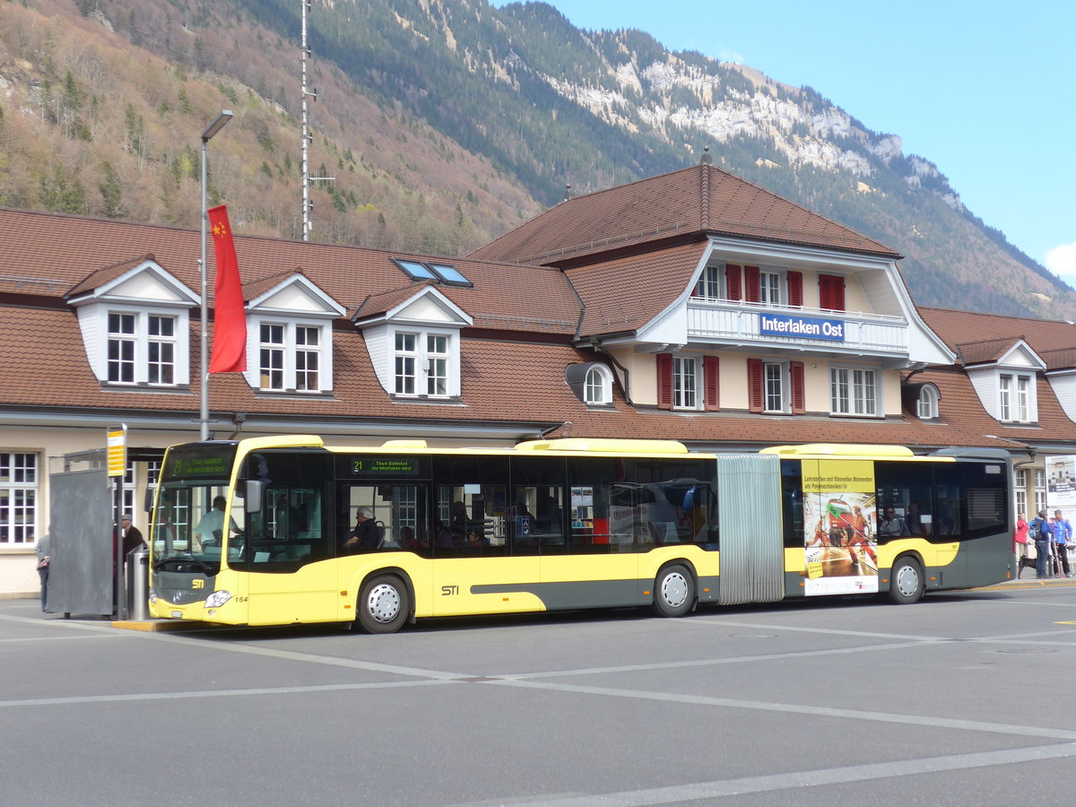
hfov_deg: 32.7
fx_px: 1834
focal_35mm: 59
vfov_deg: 24.8
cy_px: 404
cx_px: 538
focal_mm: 12
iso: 80
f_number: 3.5
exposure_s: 1/500
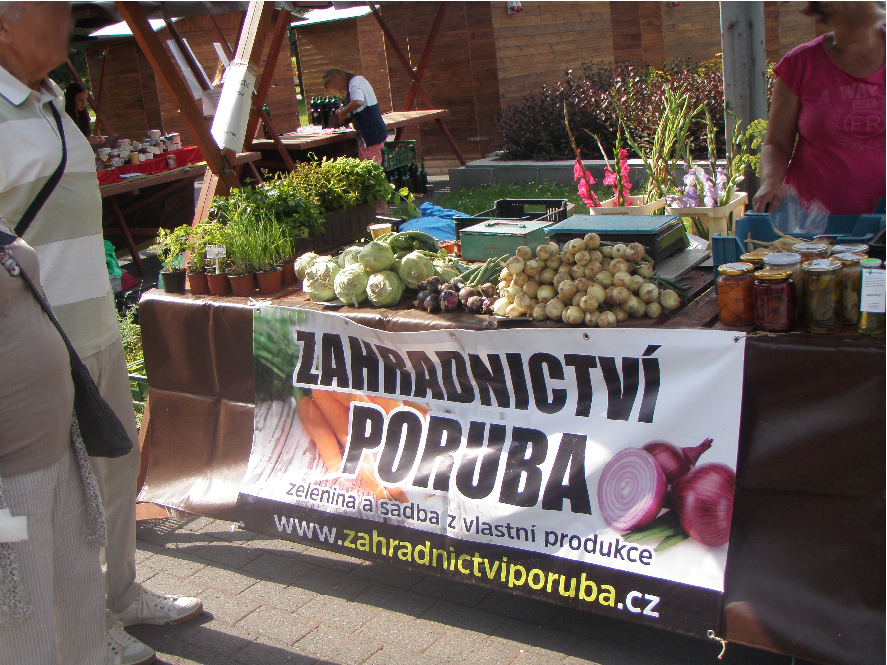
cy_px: 332
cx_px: 444
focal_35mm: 38
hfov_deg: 49.0
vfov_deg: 37.7
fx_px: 974
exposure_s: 1/320
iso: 80
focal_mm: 6.7
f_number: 3.5
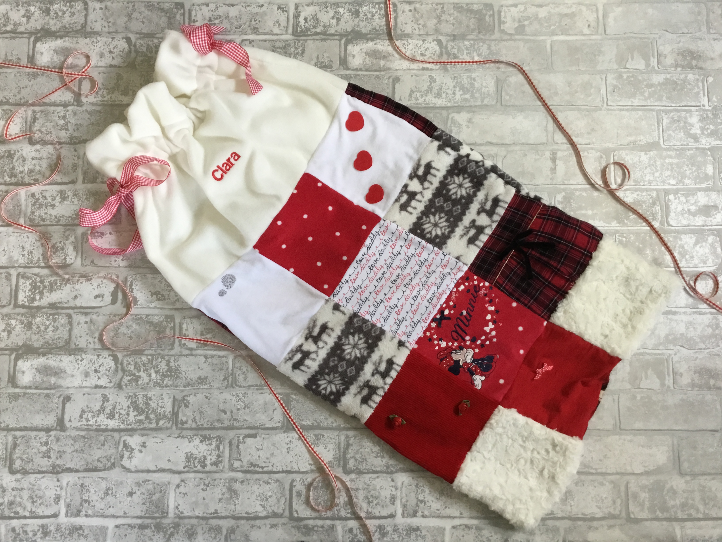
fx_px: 647
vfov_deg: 45.4
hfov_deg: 58.4
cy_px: 271
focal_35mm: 31
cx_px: 361
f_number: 2.4
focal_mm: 3.3
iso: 125
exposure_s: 1/33
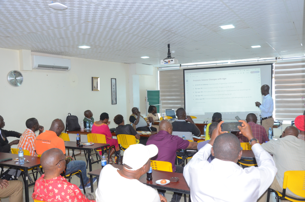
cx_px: 152
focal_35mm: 33
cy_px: 101
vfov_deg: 39.8
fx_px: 279
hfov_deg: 57.3
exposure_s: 1/60
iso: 1250
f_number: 5.6
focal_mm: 22
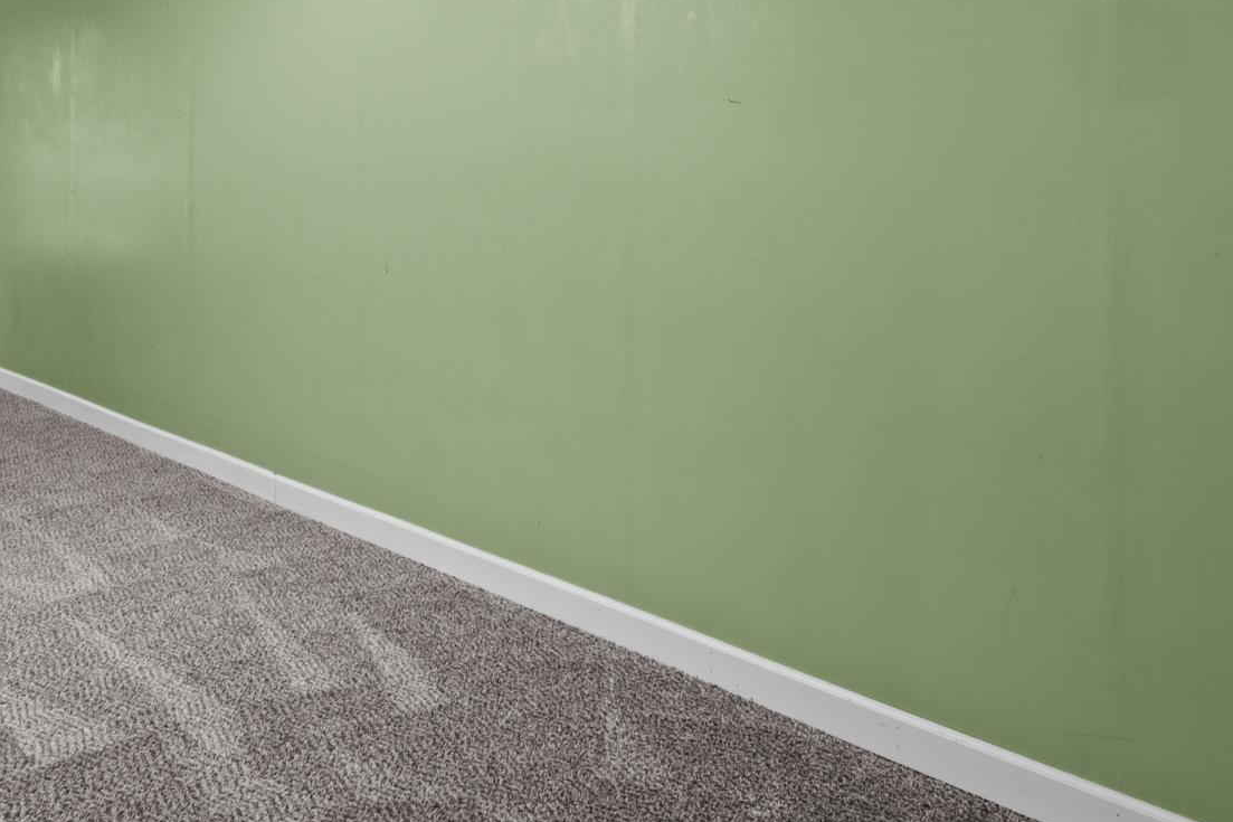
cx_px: 466
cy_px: 192
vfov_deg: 37.8
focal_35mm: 34
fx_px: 1164
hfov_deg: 55.2
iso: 200
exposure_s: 4
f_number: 7.1
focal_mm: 10
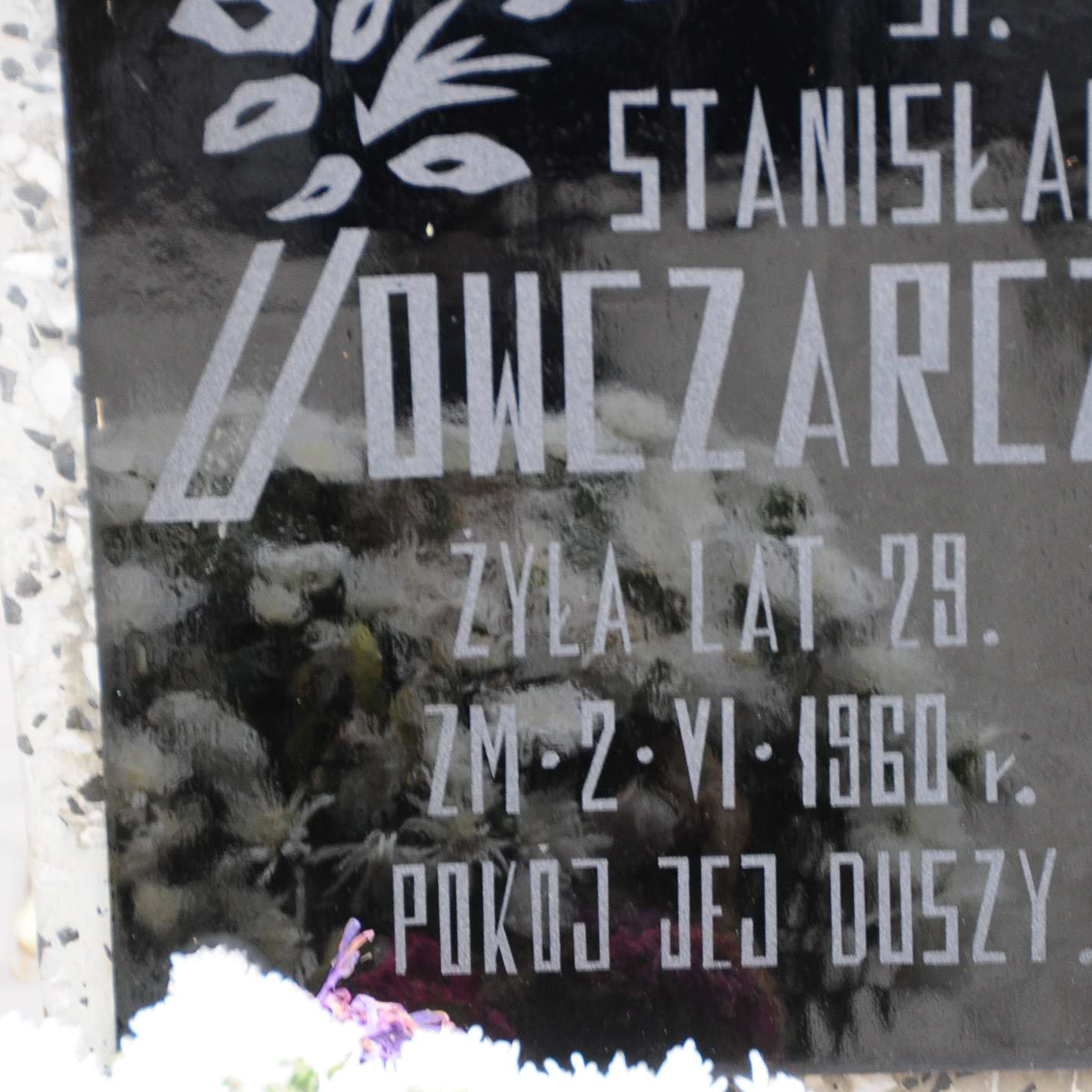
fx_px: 9267
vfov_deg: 6.7
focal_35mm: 260
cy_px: 546
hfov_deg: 6.7
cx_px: 768
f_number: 7.1
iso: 640
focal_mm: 135
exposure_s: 1/100
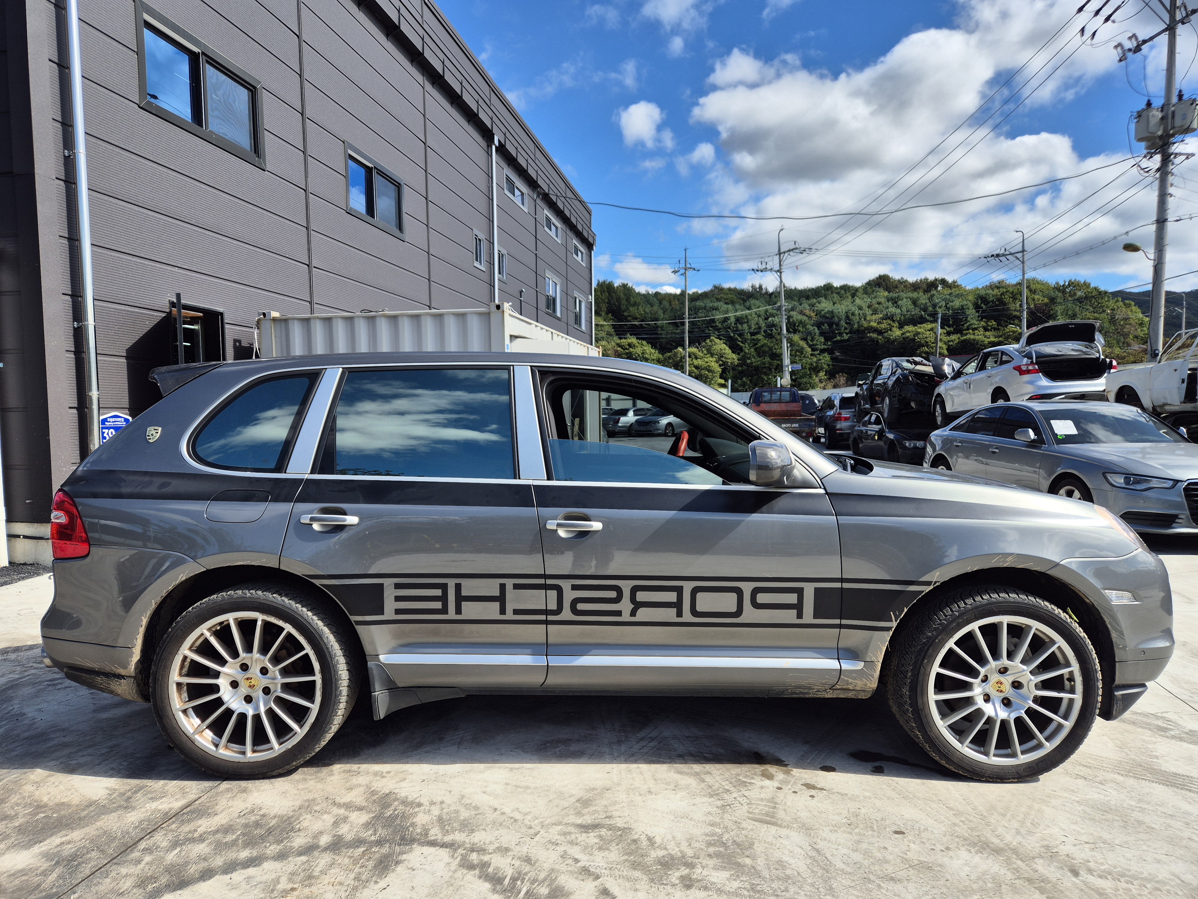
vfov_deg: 58.9
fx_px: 796
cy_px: 450
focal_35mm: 23
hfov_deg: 73.9
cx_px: 599
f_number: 1.8
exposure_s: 1/1612
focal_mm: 5.4
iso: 25
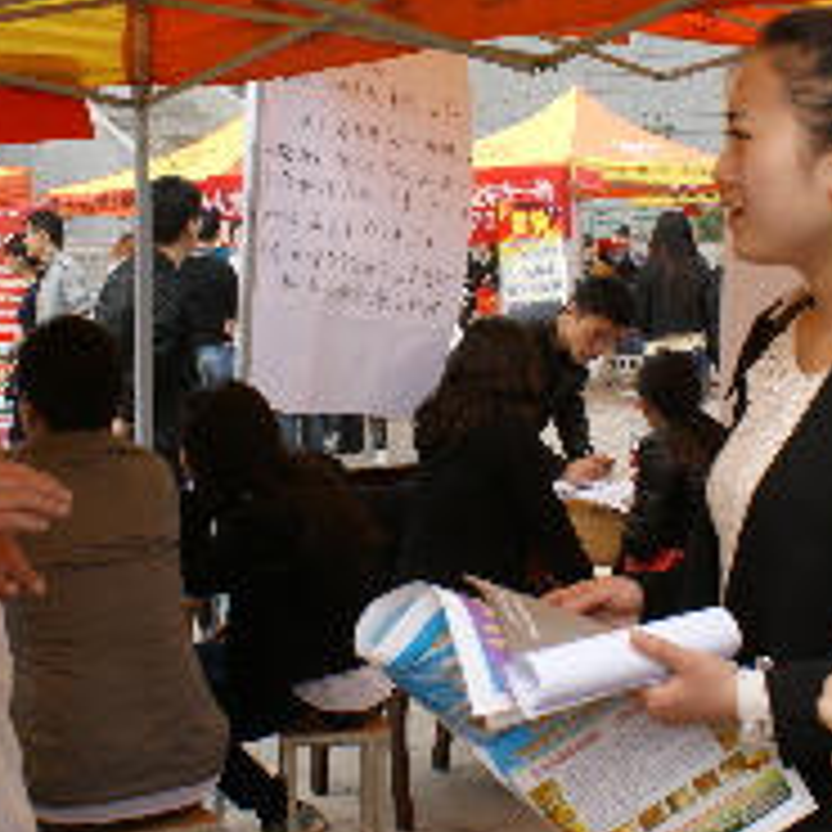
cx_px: 400
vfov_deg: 25.3
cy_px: 308
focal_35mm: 68
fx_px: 1849
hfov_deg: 25.4
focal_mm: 22
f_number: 10
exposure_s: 1/100
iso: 100
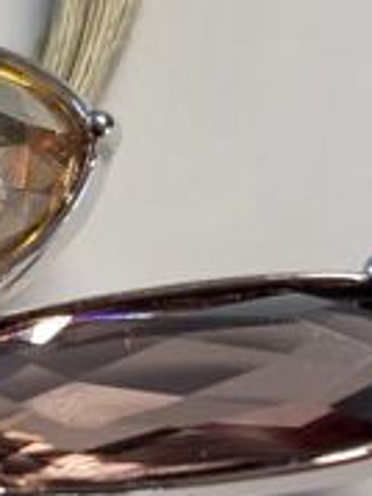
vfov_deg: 20.8
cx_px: -122
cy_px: 421
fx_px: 1334
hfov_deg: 15.1
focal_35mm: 93
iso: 200
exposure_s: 1/50
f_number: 1.8
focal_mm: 4.25
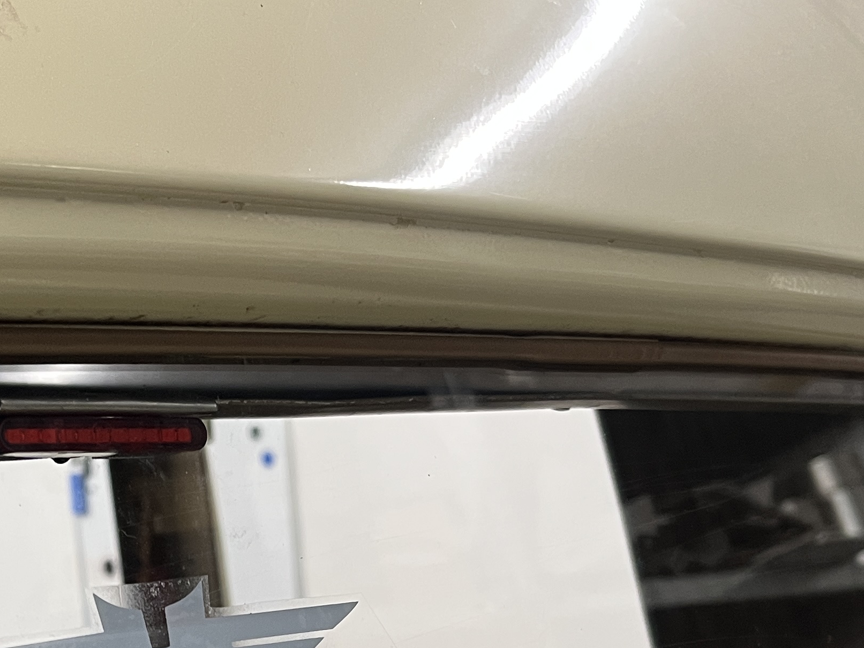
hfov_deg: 29.3
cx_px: 196
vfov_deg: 21.1
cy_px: 765
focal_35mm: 65
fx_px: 1622
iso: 160
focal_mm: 5.1
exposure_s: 1/50
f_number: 1.6
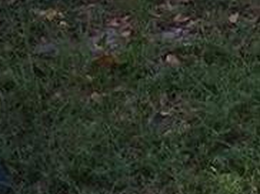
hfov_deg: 10.9
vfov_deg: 7.9
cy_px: -164
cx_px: 274
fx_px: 1350
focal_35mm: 180
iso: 32
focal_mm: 3.3
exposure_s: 1/221
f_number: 2.4
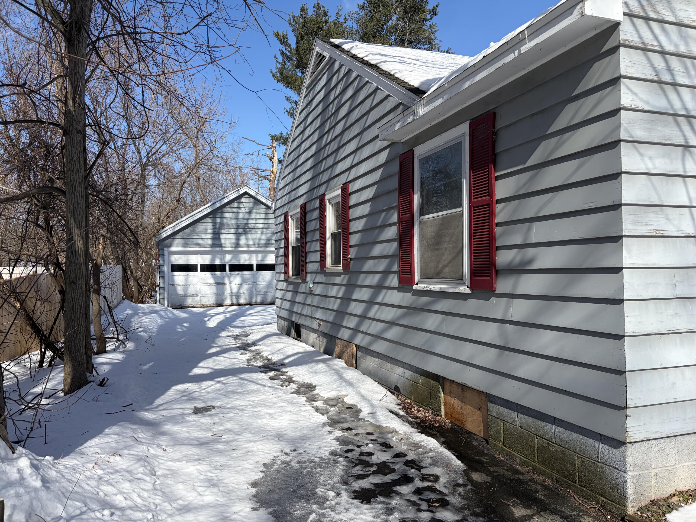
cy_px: 261
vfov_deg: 53.1
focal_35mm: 26
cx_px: 348
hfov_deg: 67.3
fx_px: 523
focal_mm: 5.96
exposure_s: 1/5814
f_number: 1.6
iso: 64
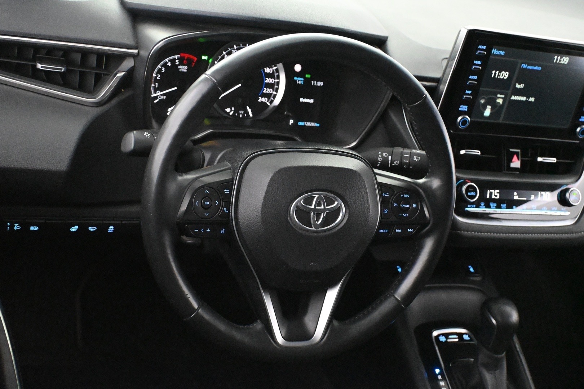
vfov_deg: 29.4
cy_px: 194
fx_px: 742
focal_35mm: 46
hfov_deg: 43.0
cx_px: 292
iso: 12800
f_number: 4.8
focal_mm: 30.5
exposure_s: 1/60
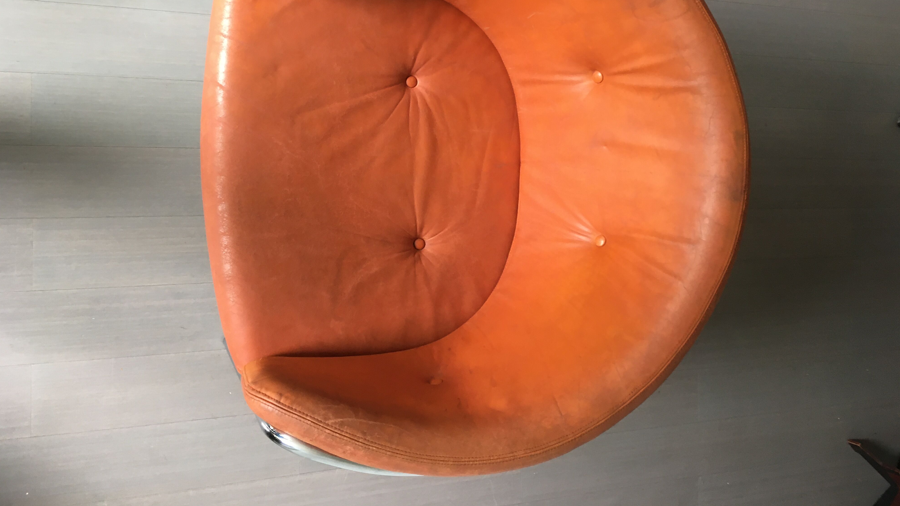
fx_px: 764
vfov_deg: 36.3
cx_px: 446
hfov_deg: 61.0
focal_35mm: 32
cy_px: 167
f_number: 2.2
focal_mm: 4.15
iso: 100
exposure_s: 1/33
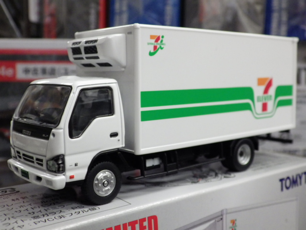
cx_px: 153
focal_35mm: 50
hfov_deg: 38.2
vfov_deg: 29.1
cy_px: 115
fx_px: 442
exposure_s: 1/60
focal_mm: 9
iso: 640
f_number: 3.8
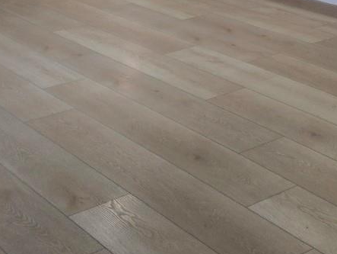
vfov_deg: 15.9
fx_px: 809
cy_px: -157
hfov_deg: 22.9
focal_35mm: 83
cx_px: 309
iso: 80
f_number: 1.8
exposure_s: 1/120
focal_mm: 5.4
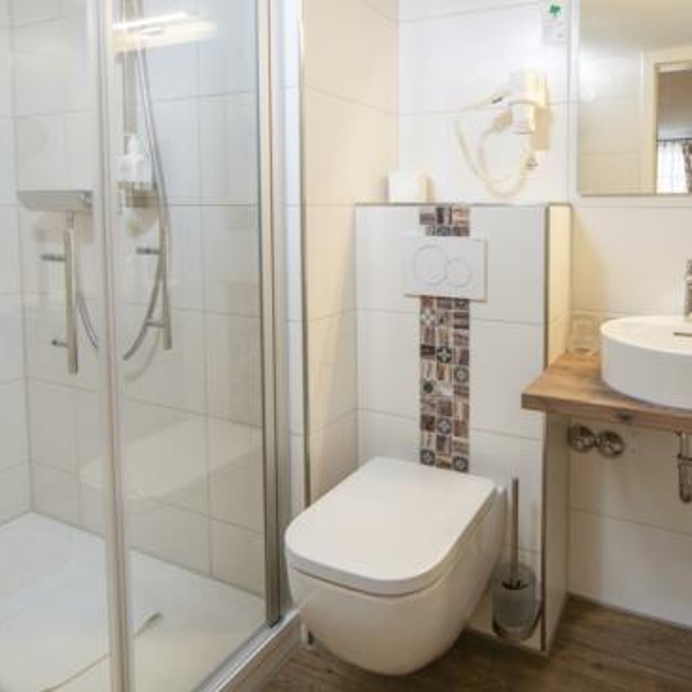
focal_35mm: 23
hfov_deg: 64.9
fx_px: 520
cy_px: 295
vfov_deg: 66.9
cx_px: 478
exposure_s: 1/5
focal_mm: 15
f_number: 11
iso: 200
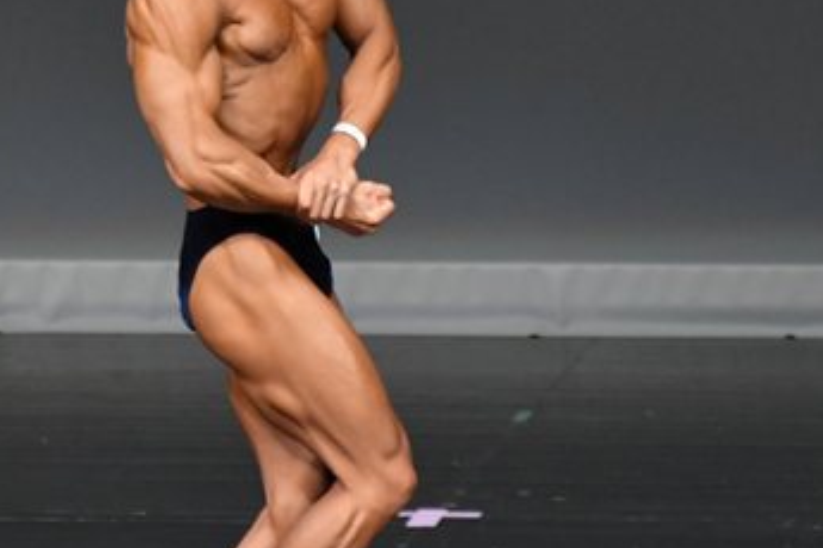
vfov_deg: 1.6
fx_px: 19248
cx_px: 249
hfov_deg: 2.4
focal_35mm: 842
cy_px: 260
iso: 4000
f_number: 5.6
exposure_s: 1/400
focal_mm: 250
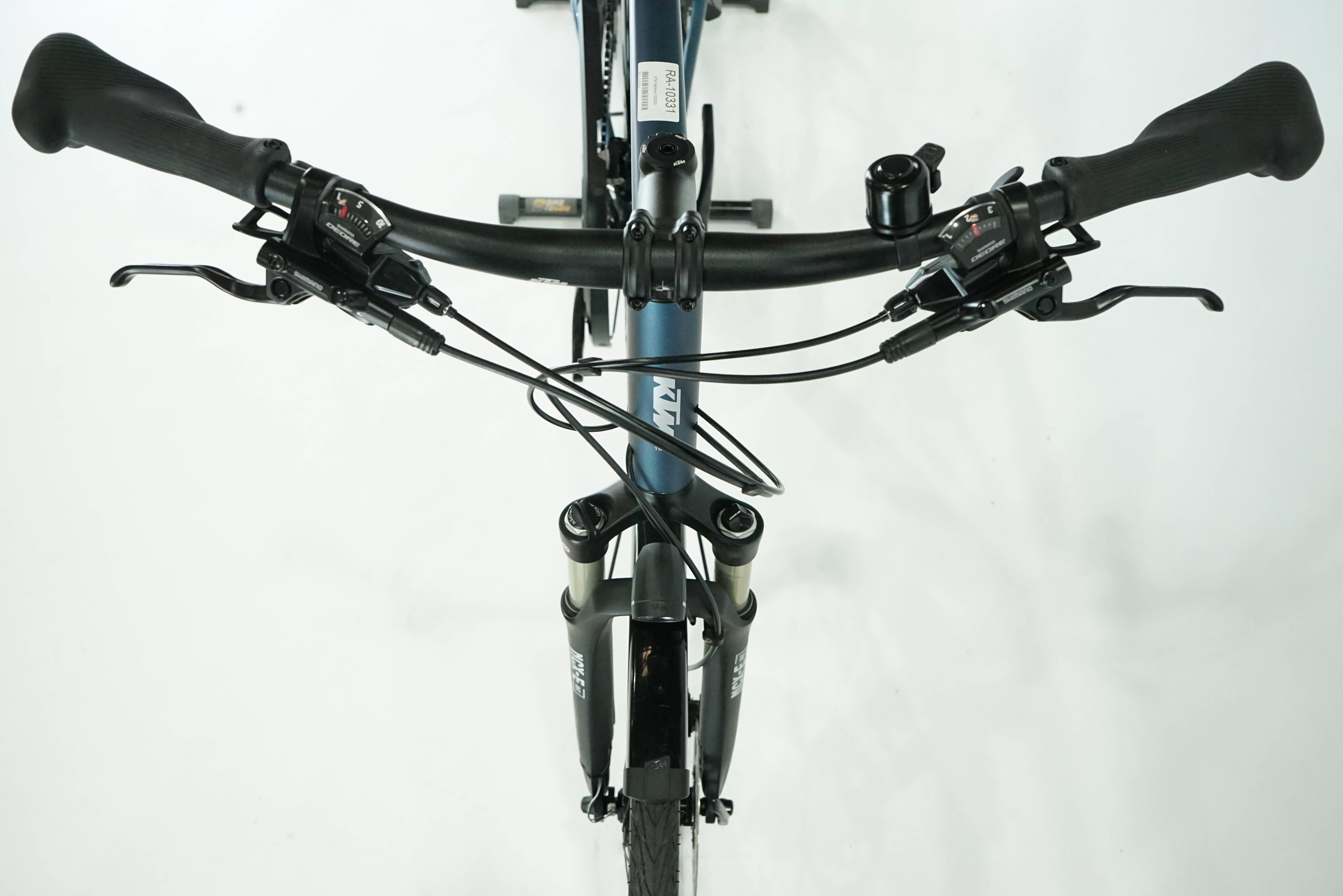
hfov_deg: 55.8
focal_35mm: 34
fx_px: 1268
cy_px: 448
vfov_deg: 38.9
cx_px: 672
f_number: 8
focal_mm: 34
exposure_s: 1/200
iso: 4000
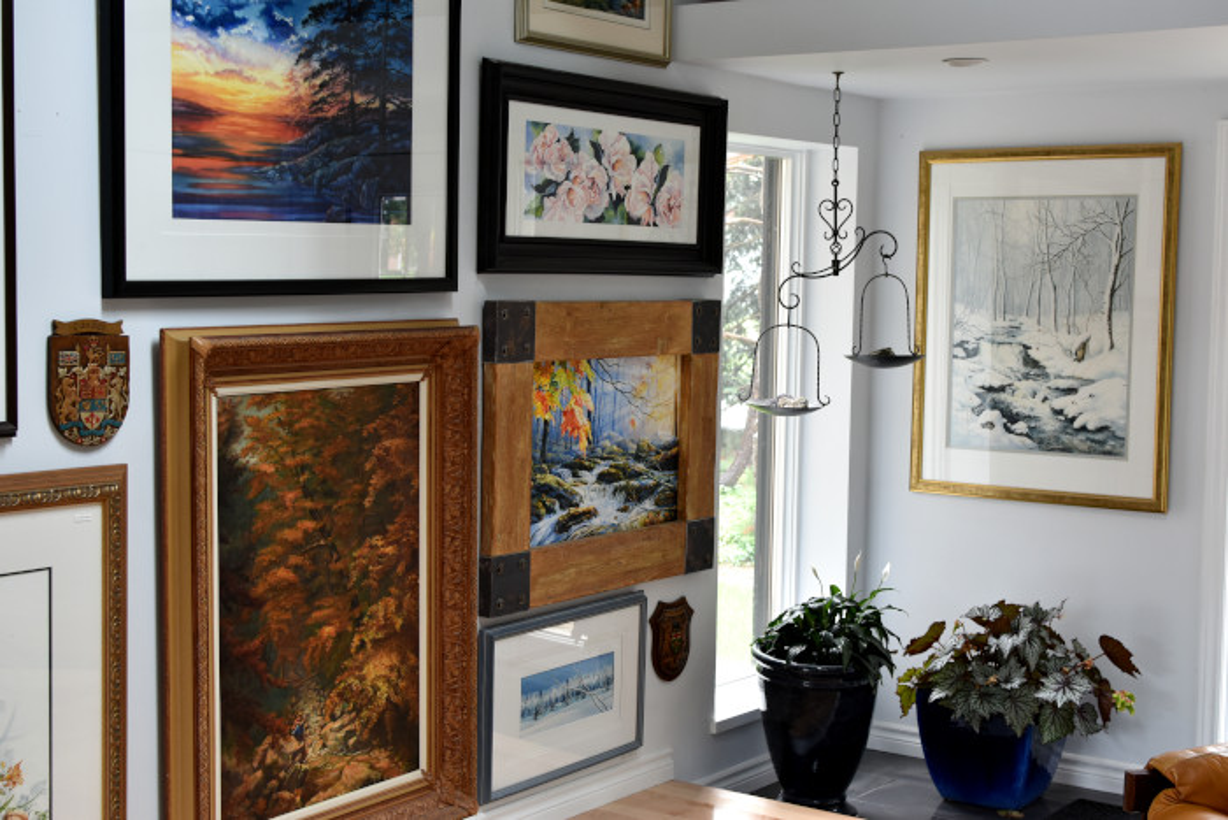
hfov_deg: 37.8
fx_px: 1791
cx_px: 614
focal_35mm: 52
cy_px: 410
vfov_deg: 25.8
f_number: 4
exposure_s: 1/60
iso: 400
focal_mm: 35
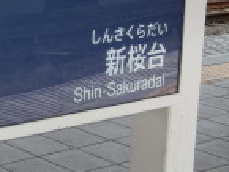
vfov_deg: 13.3
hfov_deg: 15.3
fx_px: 728
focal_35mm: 110
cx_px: -193
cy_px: -8
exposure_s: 1/640
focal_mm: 4.5
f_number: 3.5
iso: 80
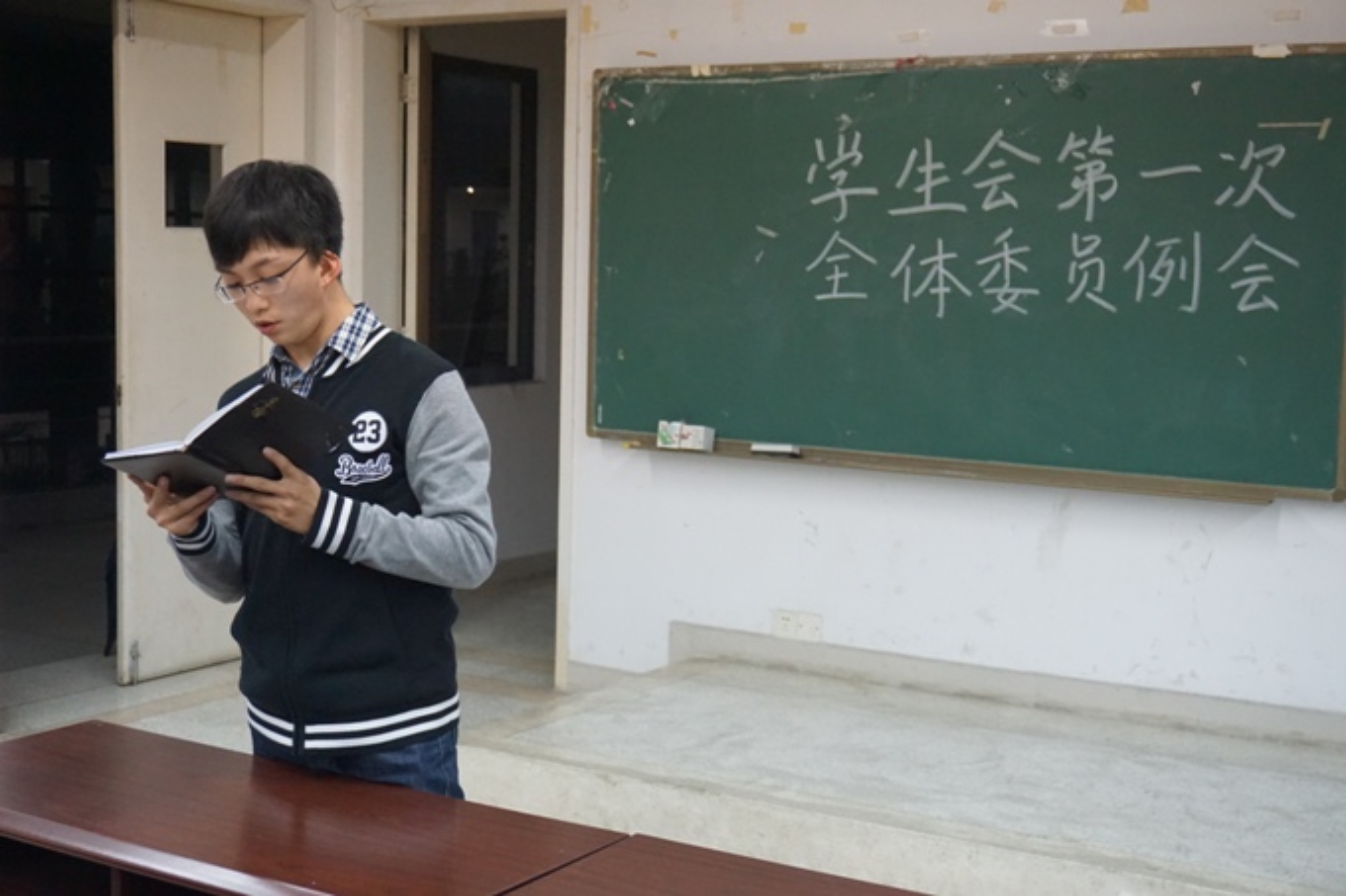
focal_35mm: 51
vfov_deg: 26.5
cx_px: 673
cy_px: 448
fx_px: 1906
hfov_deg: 38.9
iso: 3200
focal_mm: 34
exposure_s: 1/160
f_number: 5
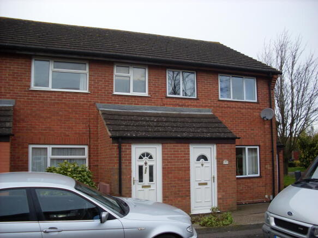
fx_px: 349
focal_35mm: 38
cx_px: 159
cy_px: 119
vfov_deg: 37.7
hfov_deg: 49.0
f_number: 3
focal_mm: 6.3
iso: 80
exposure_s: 1/250
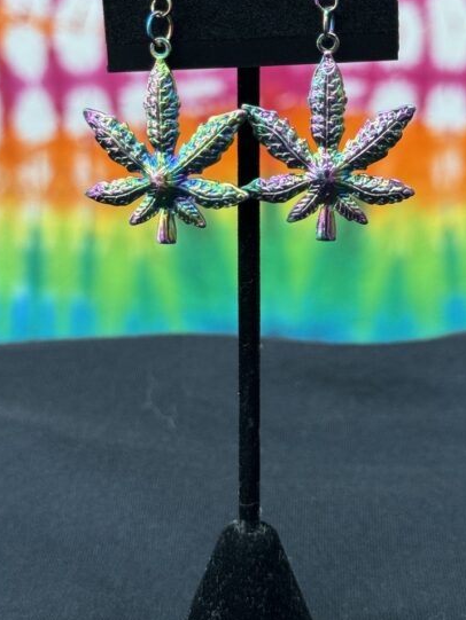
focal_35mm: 71
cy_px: 175
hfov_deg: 20.7
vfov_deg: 27.1
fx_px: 1274
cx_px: 274
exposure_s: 1/40
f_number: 1.78
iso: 320
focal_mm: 6.76
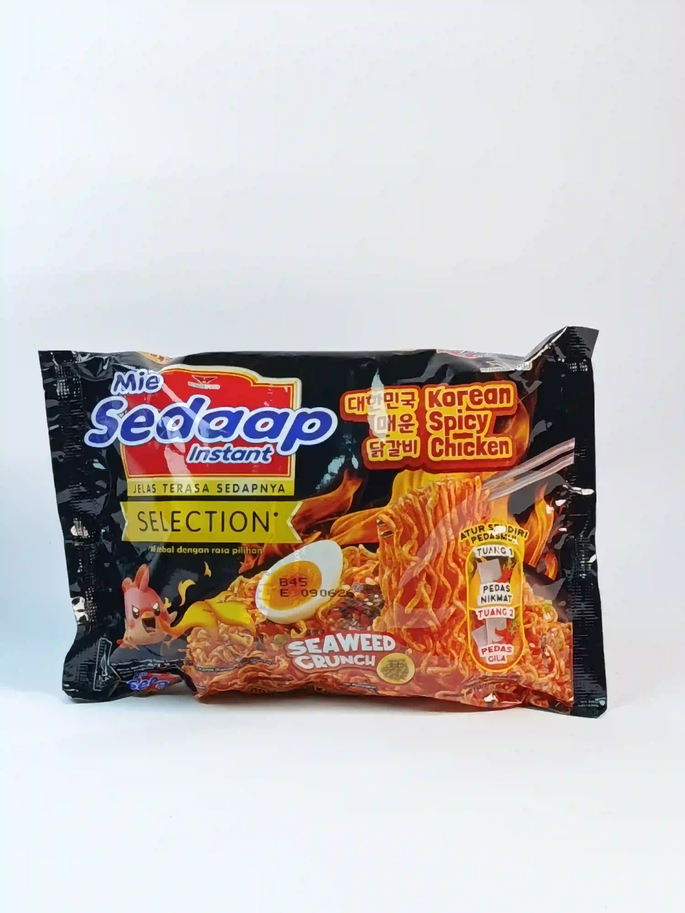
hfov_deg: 21.6
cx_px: 342
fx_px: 1794
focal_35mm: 68
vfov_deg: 28.6
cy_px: 456
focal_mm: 5.24
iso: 217
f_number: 1.7
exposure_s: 1/100
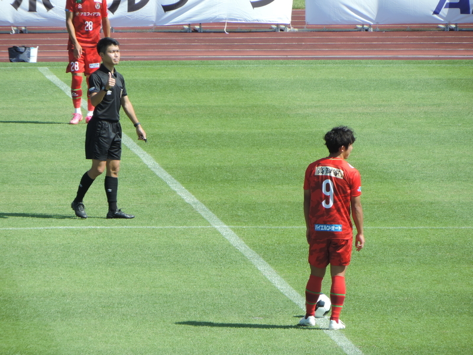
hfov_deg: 3.6
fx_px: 7515
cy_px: 178
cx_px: 236
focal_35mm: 550
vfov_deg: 2.7
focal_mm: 98.1
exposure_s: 1/250
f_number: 4.9
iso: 80
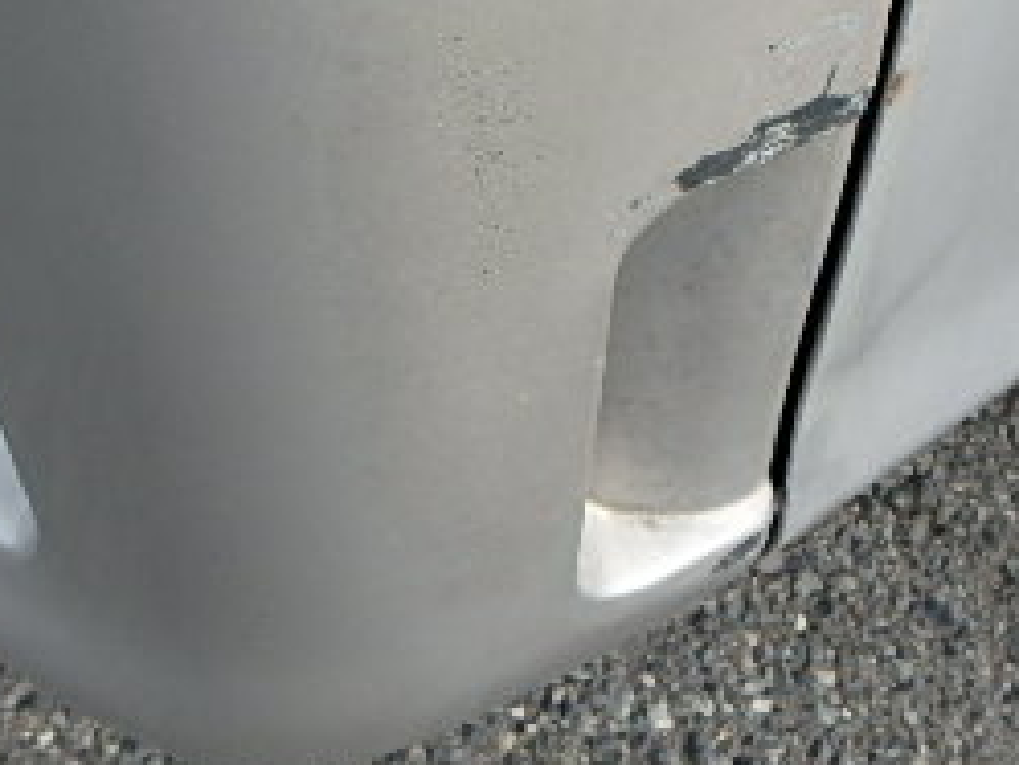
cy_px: 160
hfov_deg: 35.5
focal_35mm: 54
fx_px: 1590
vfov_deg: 26.6
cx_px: 471
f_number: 3.5
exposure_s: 1/500
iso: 125
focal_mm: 3.7
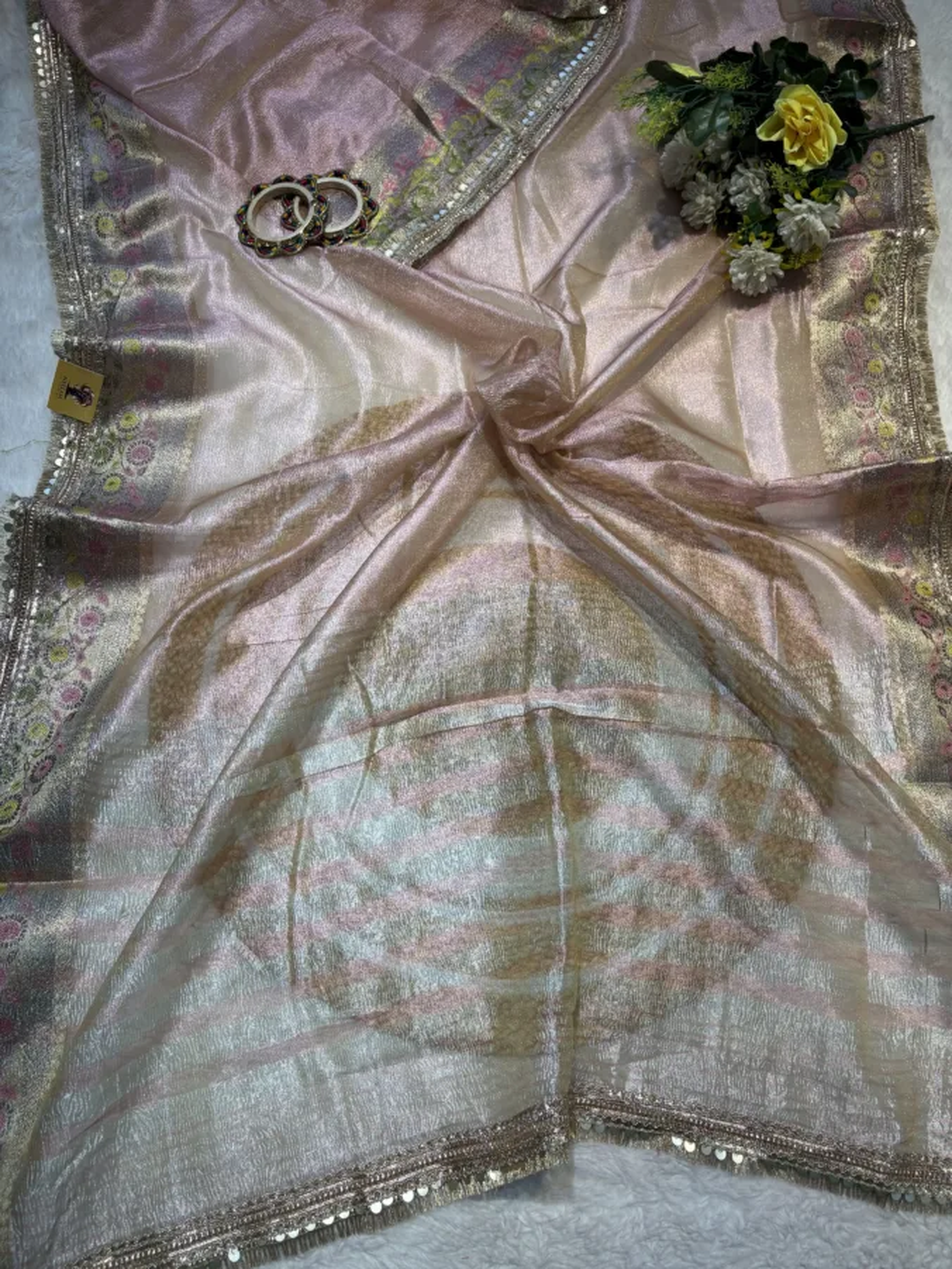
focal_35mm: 26
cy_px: 634
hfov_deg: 53.1
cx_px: 476
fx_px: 953
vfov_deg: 67.3
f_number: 1.6
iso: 40
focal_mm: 5.96
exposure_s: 1/188
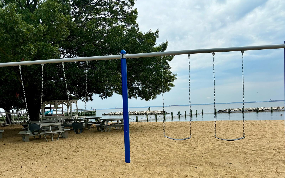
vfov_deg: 35.6
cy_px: 128
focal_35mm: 35
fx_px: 272
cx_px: 137
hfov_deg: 55.3
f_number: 1.6
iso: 50
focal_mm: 5.96
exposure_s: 1/4082
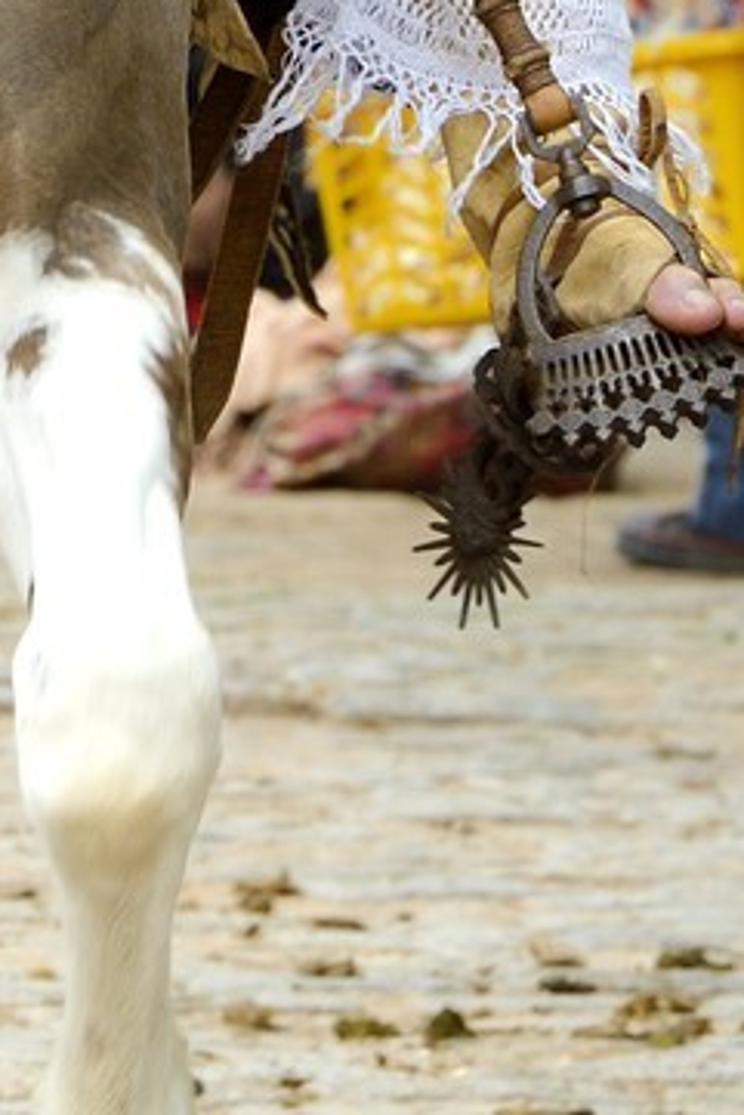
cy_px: -565
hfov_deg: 1.6
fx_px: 27438
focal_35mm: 886
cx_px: -661
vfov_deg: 2.3
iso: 400
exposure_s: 1/250
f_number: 10
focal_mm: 200
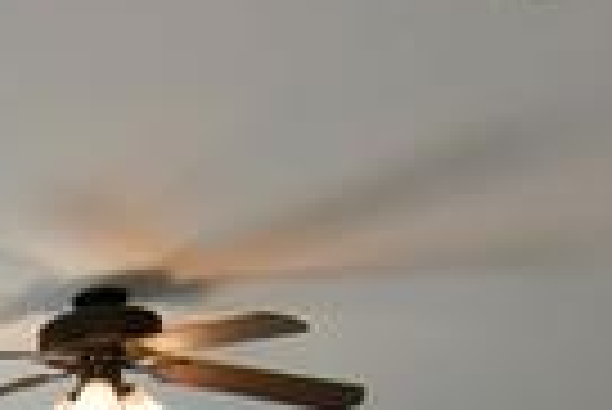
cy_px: 973
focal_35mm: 113
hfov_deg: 14.5
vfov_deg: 10.5
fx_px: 1923
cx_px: -666
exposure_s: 1/160
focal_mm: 15
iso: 1250
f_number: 9
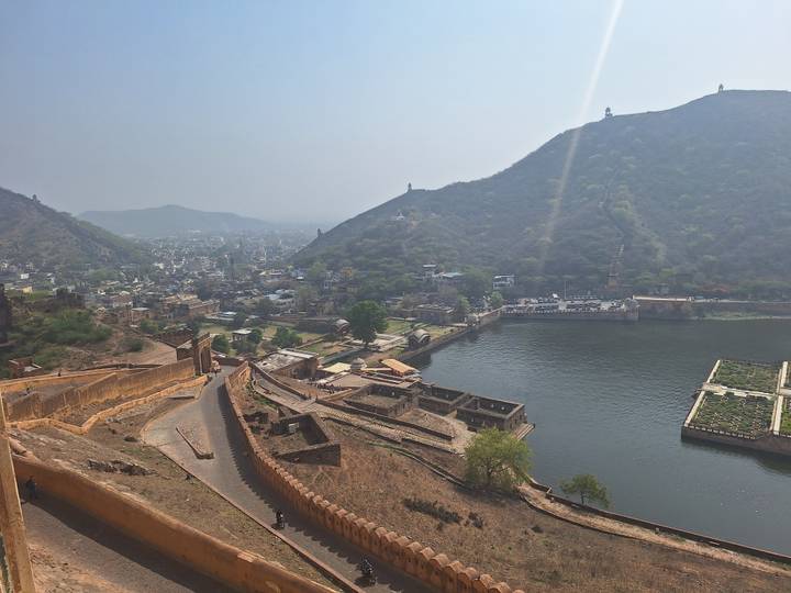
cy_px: 296
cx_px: 396
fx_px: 526
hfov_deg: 73.9
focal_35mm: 23
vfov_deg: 58.9
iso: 40
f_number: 1.8
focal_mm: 5.54
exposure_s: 1/4950
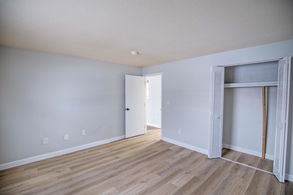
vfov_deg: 73.7
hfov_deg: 96.7
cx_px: 146
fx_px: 130
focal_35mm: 16
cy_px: 98
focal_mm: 16
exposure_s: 1.3
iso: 100
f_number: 4
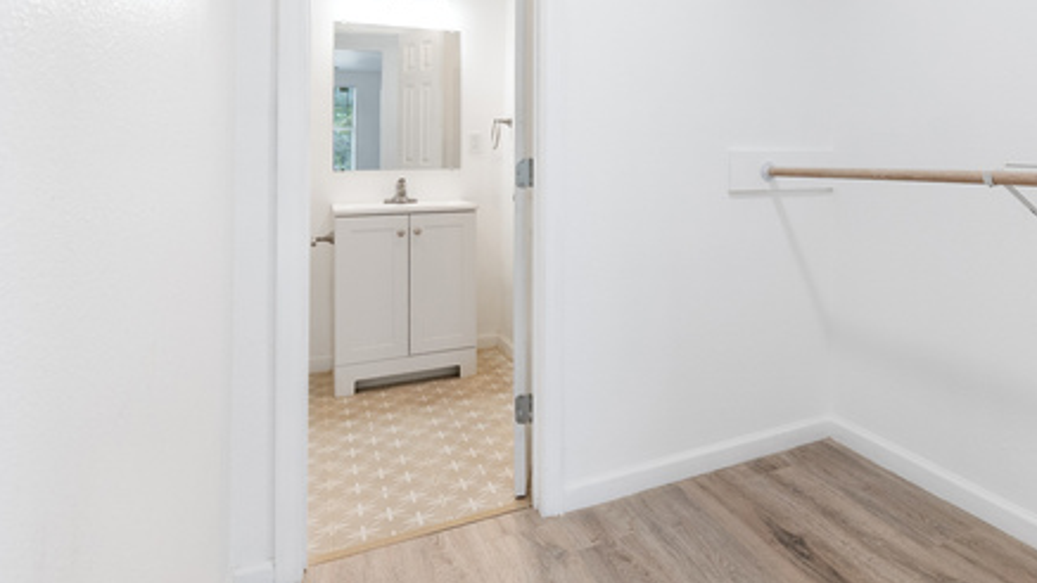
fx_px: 633
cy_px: 179
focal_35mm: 23
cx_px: 719
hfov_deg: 75.3
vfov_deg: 48.4
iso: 320
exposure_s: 1/80
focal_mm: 10
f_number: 6.3
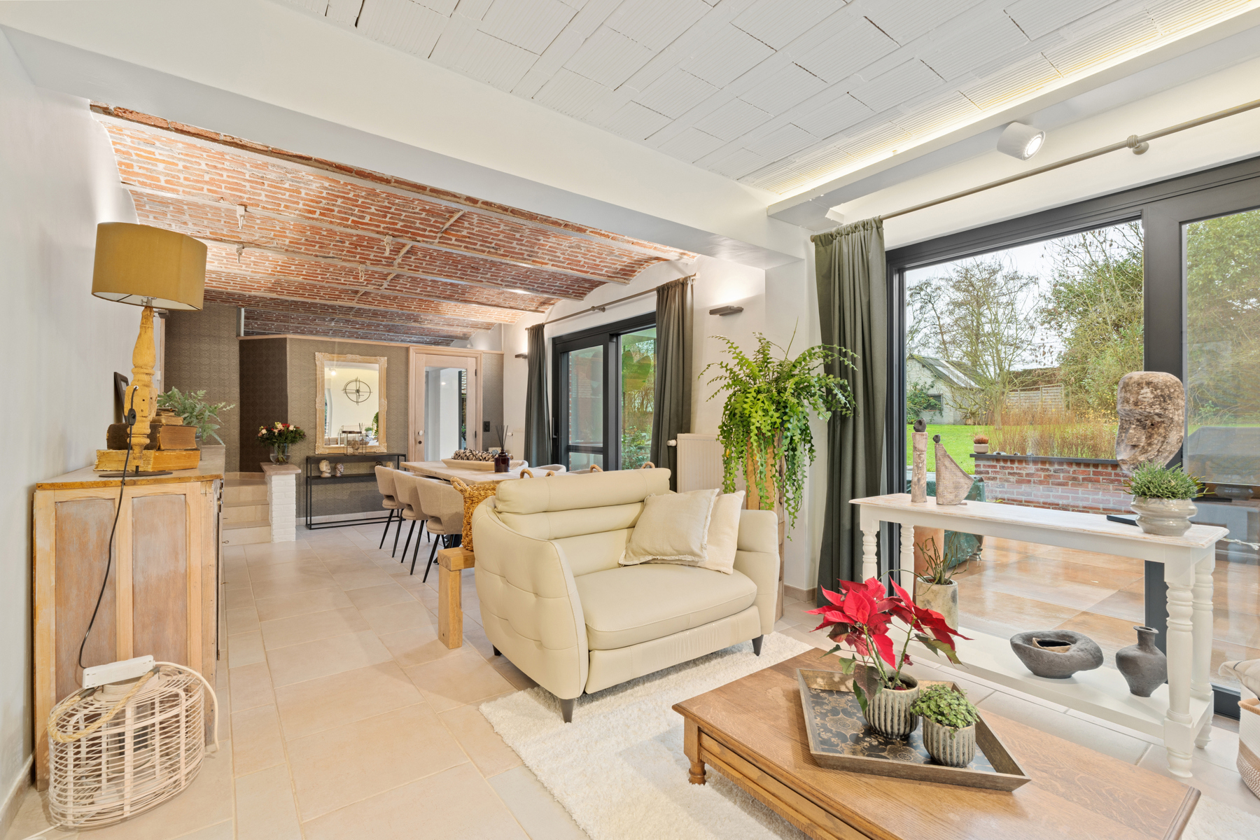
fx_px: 560
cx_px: 630
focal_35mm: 16
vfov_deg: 73.7
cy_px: 420
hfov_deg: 96.7
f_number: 11
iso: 250
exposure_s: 1.6
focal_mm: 16
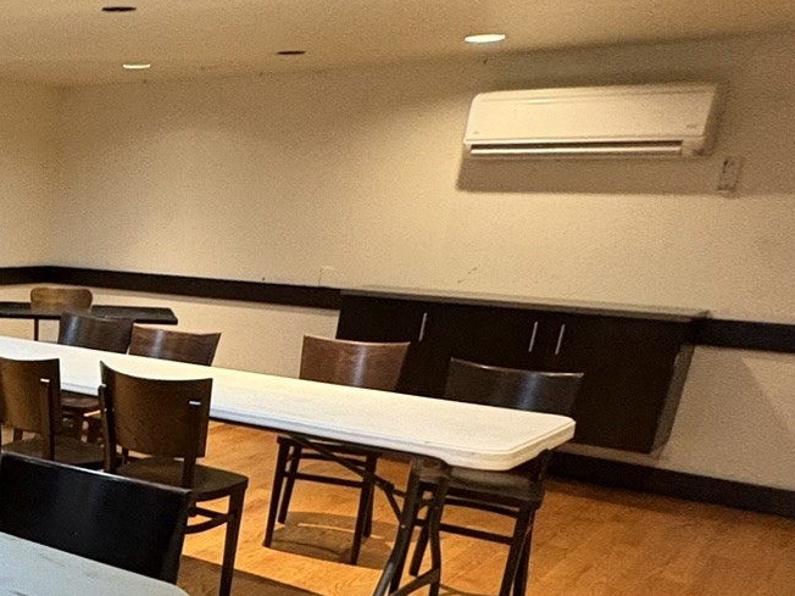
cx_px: -135
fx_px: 1011
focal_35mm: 44
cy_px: 531
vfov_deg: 31.4
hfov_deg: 35.0
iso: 500
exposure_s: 1/60
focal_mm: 2.22
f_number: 2.2
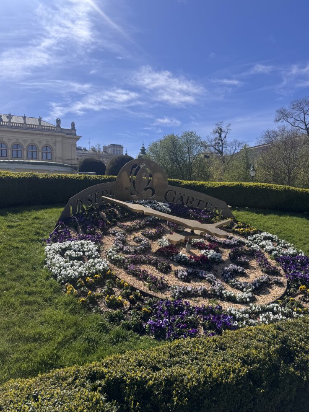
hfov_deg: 54.9
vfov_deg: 69.4
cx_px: 159
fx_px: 298
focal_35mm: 25
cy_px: 204
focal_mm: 6.76
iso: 80
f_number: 1.78
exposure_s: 1/5814
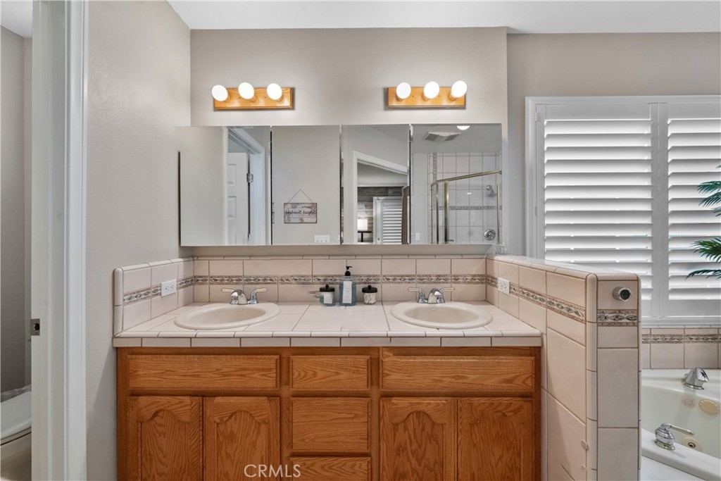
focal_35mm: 14
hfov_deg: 104.2
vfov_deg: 81.2
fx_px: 280
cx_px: 360
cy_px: 240
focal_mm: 14
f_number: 8
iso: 3200
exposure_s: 1/20
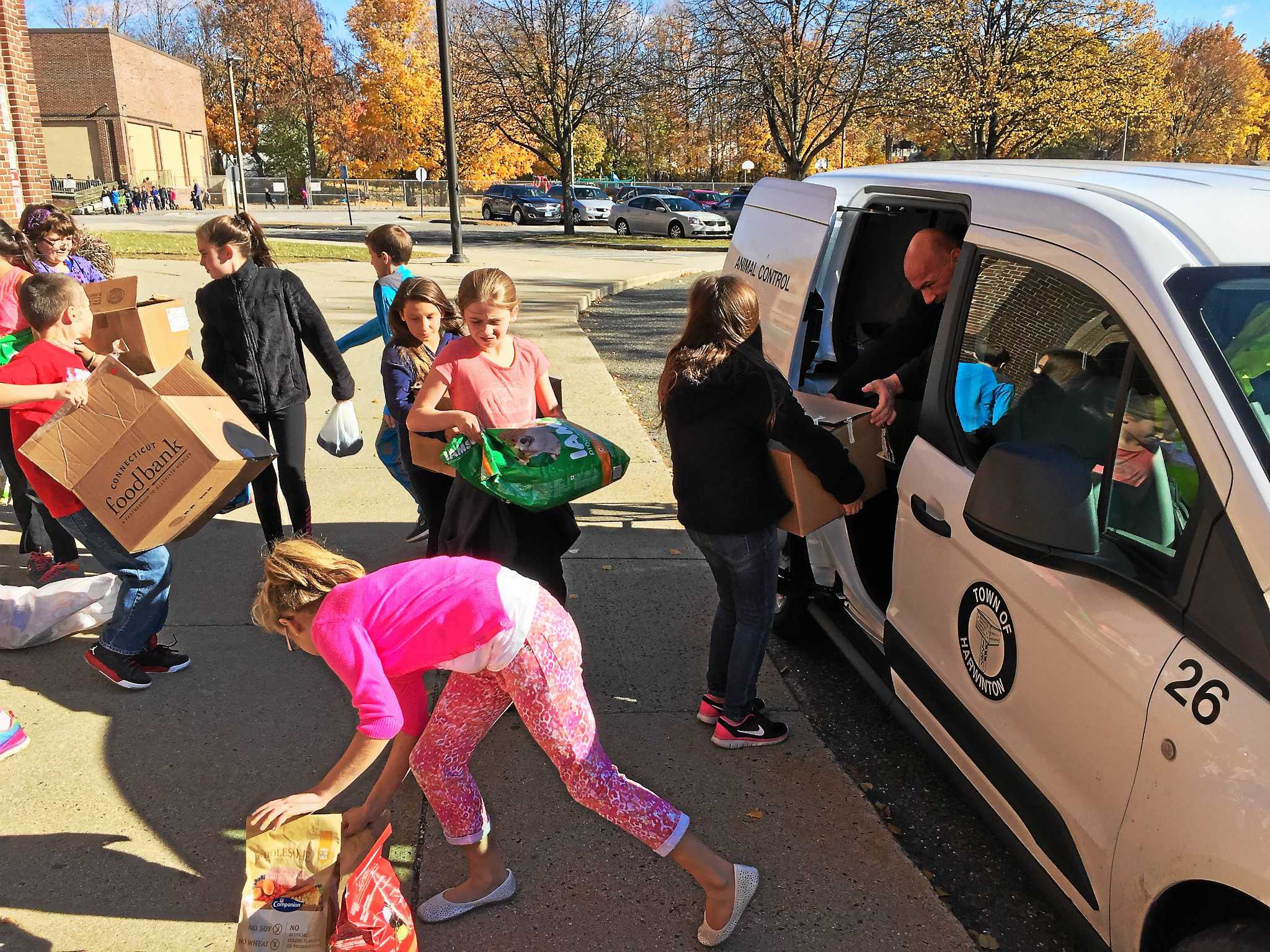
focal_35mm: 29
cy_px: 476
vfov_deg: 48.2
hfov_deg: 61.7
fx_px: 1064
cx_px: 635
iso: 32
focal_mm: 4.15
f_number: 2.2
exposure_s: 1/1014
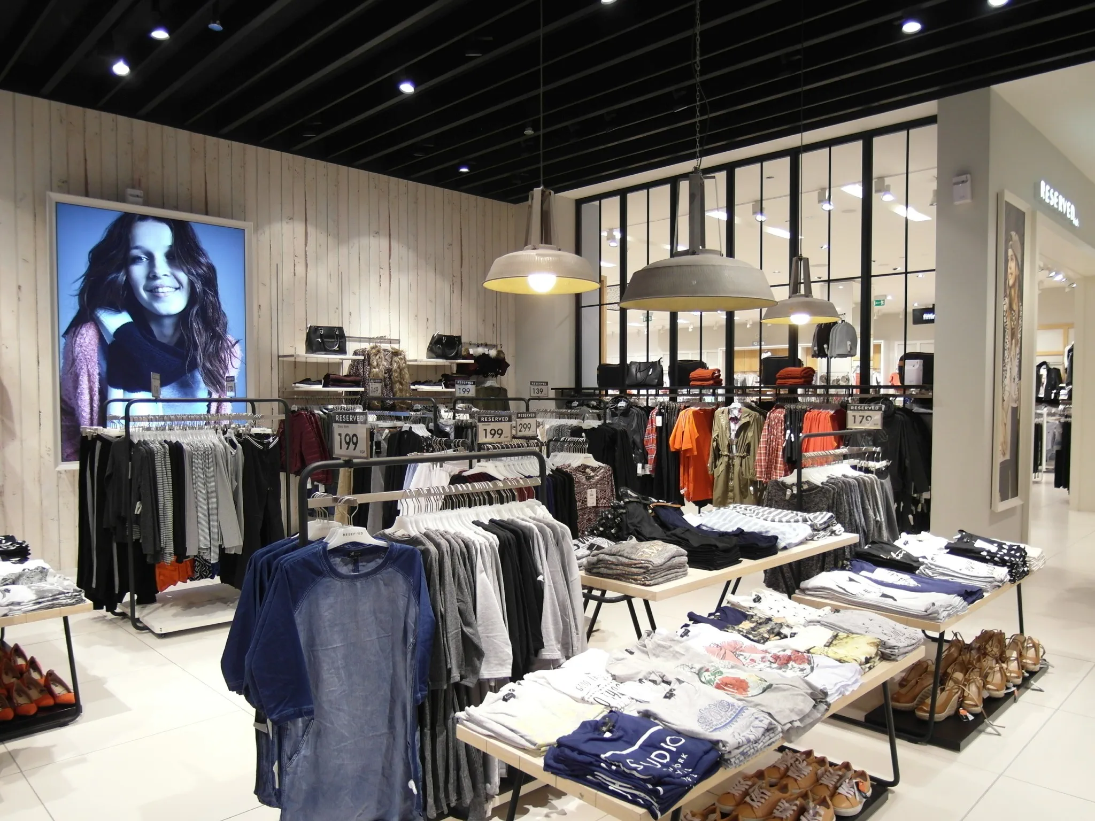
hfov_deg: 71.6
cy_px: 410
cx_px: 548
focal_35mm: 24
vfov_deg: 56.8
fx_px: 759
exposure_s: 1/45
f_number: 1.8
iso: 80
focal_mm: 5.2
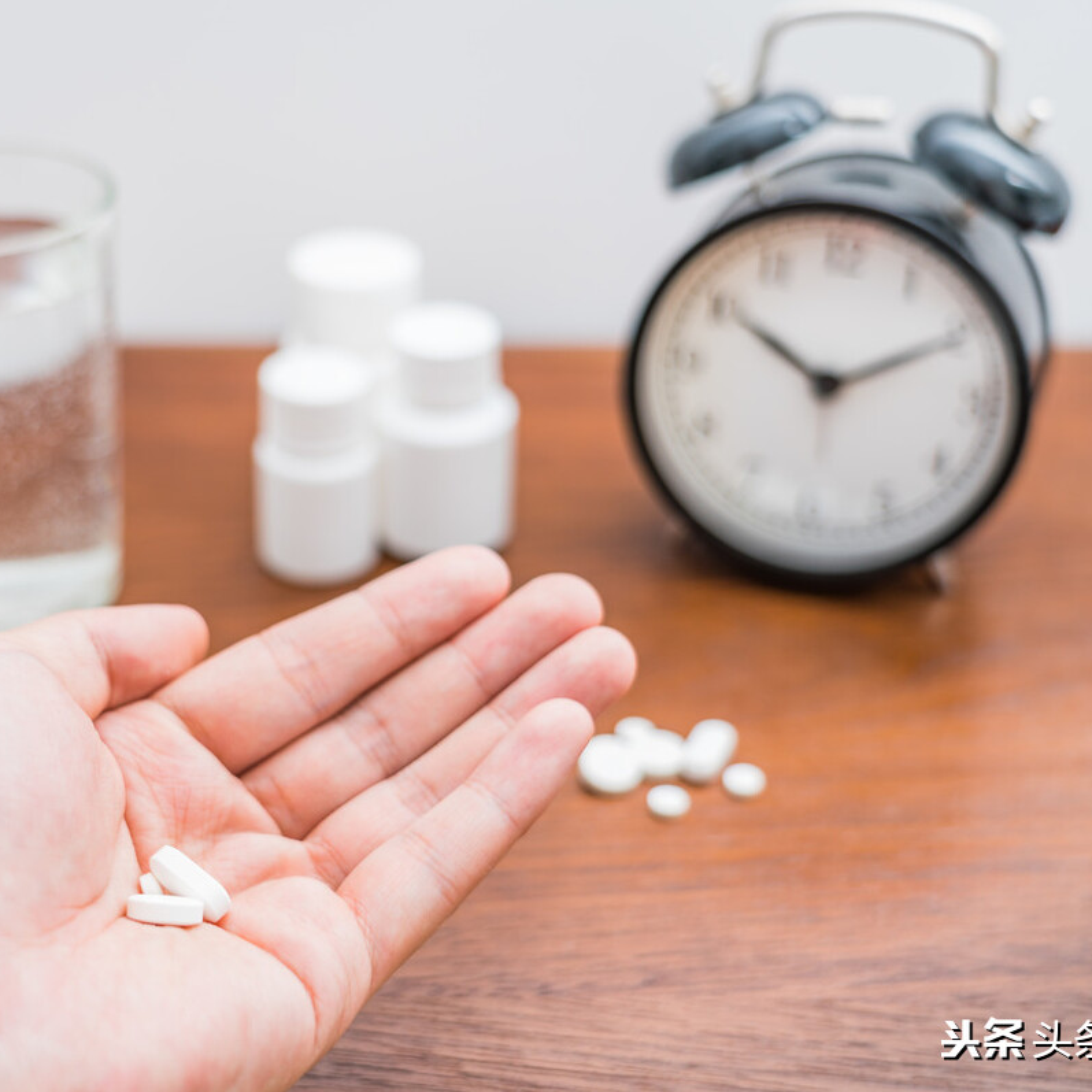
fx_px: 1963
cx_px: 367
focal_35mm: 55
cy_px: 546
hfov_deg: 30.9
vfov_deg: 31.1
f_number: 4
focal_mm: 43
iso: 200
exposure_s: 1/250
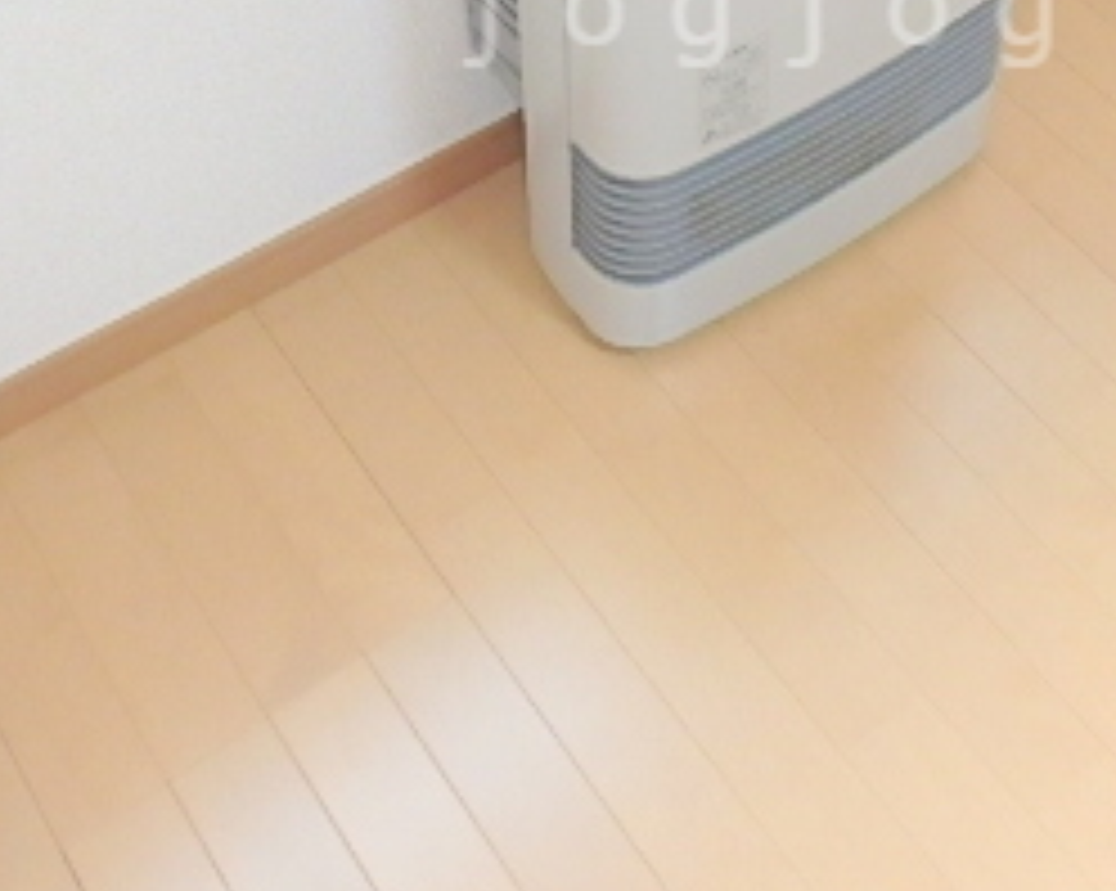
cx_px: 770
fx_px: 1749
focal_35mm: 53
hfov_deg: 35.0
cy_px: 14
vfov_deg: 27.1
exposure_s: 1/30
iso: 400
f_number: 3.5
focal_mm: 3.7
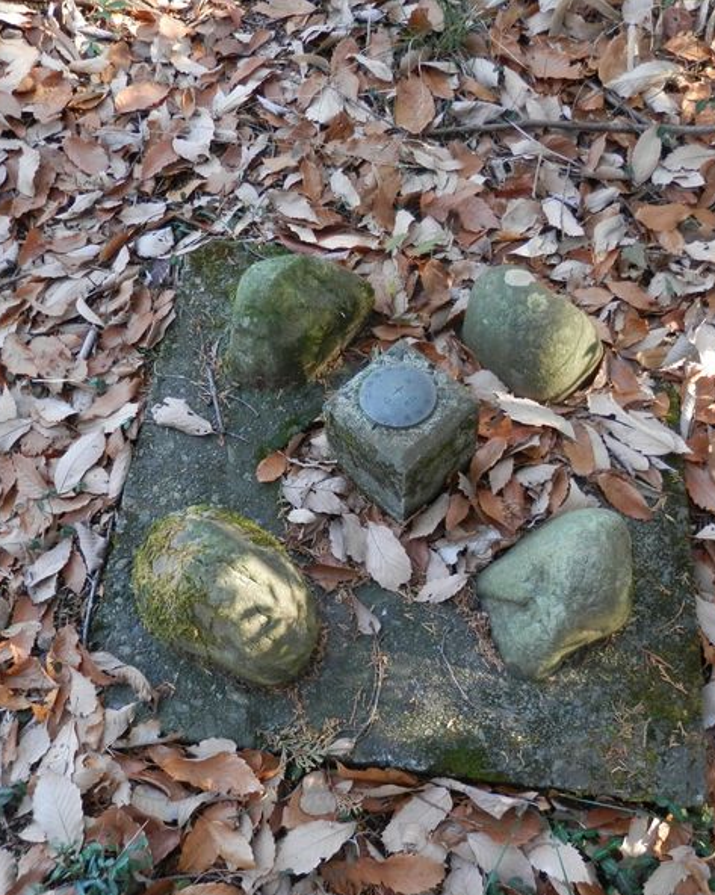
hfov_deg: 44.5
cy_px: 452
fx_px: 874
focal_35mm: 33
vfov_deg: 54.2
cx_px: 395
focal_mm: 4.5
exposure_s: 1/30
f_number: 3
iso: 100
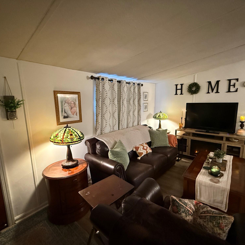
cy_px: 123
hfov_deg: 83.9
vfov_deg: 84.0
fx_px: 136
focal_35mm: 17
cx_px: 128
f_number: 2.2
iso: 1000
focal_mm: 2.22
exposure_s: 1/60
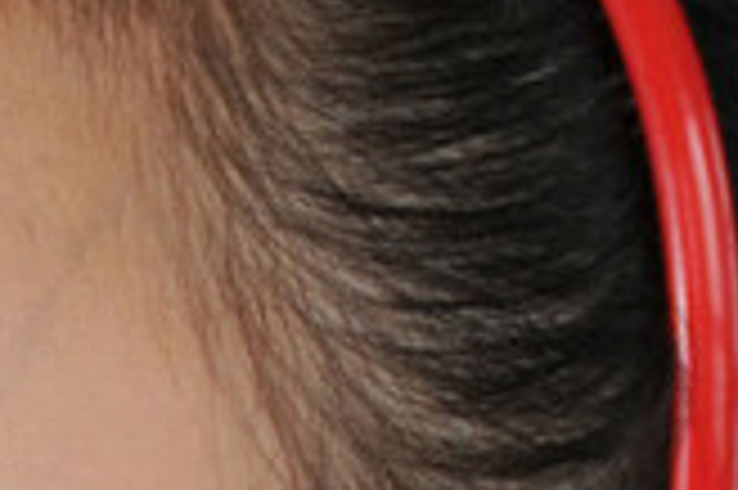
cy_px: 1101
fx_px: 11714
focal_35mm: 572
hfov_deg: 3.6
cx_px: 54
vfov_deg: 2.4
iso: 320
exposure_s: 1/60
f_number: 5
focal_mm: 52
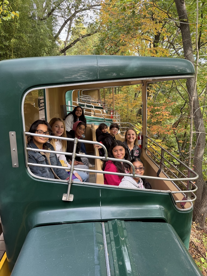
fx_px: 191
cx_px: 104
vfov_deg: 71.6
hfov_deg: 56.8
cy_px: 138
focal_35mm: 24
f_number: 1.78
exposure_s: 1/303
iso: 100
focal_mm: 6.76
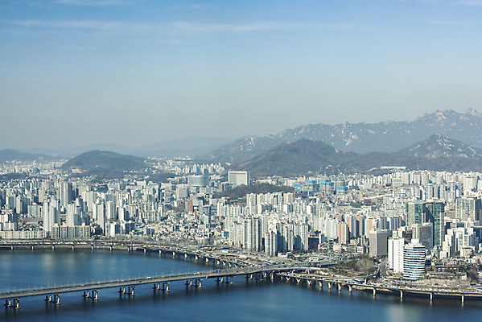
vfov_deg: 19.5
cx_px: 241
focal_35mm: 70
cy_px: 161
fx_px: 938
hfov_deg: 28.8
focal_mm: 70
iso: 500
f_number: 13
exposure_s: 1/640
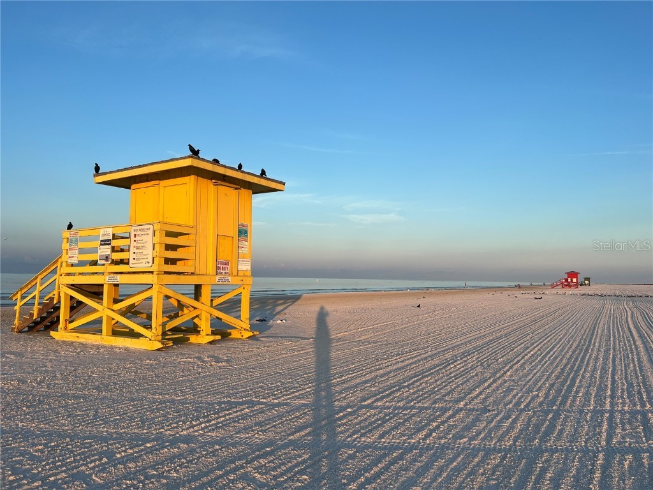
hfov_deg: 67.3
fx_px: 490
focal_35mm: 26
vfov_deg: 53.1
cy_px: 245
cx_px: 326
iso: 50
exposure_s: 1/1751
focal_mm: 5.7
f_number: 1.5
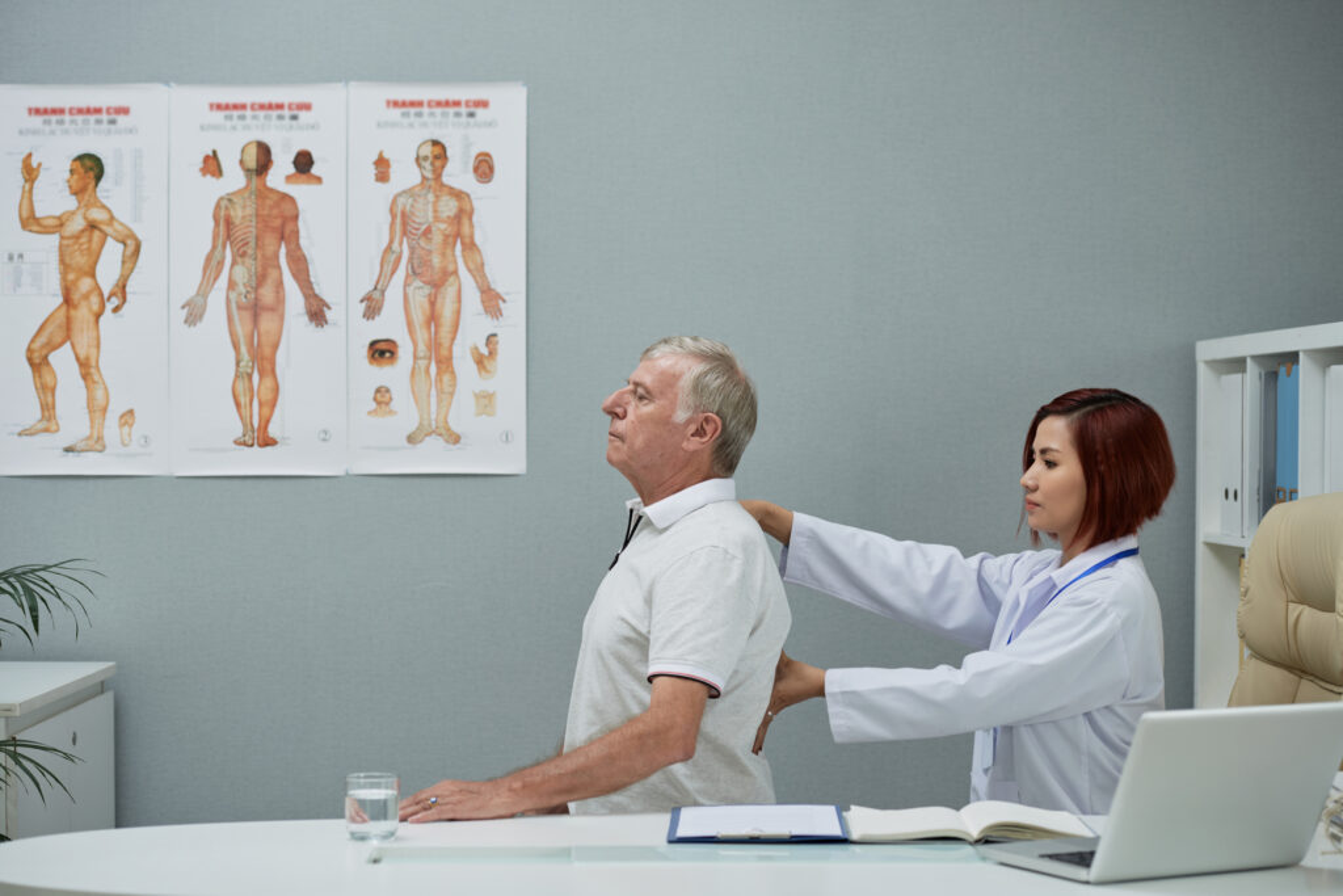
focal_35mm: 70
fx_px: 2612
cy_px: 448
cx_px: 672
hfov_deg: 28.8
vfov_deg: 19.5
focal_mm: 70
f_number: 4
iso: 100
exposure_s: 1/180
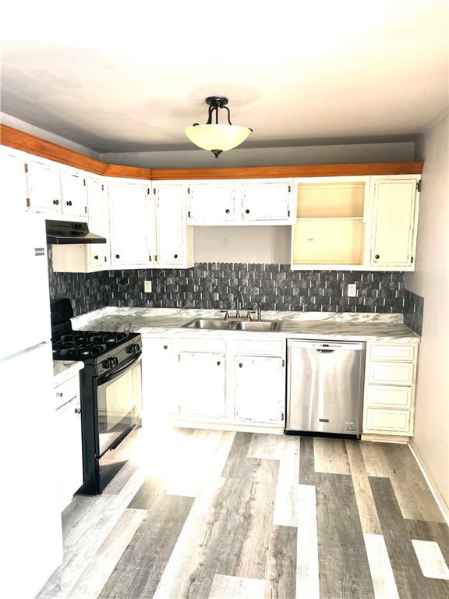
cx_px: 224
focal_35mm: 26
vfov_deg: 67.3
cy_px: 300
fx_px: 450
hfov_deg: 53.1
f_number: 1.5
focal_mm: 5.7
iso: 50
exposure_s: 1/196
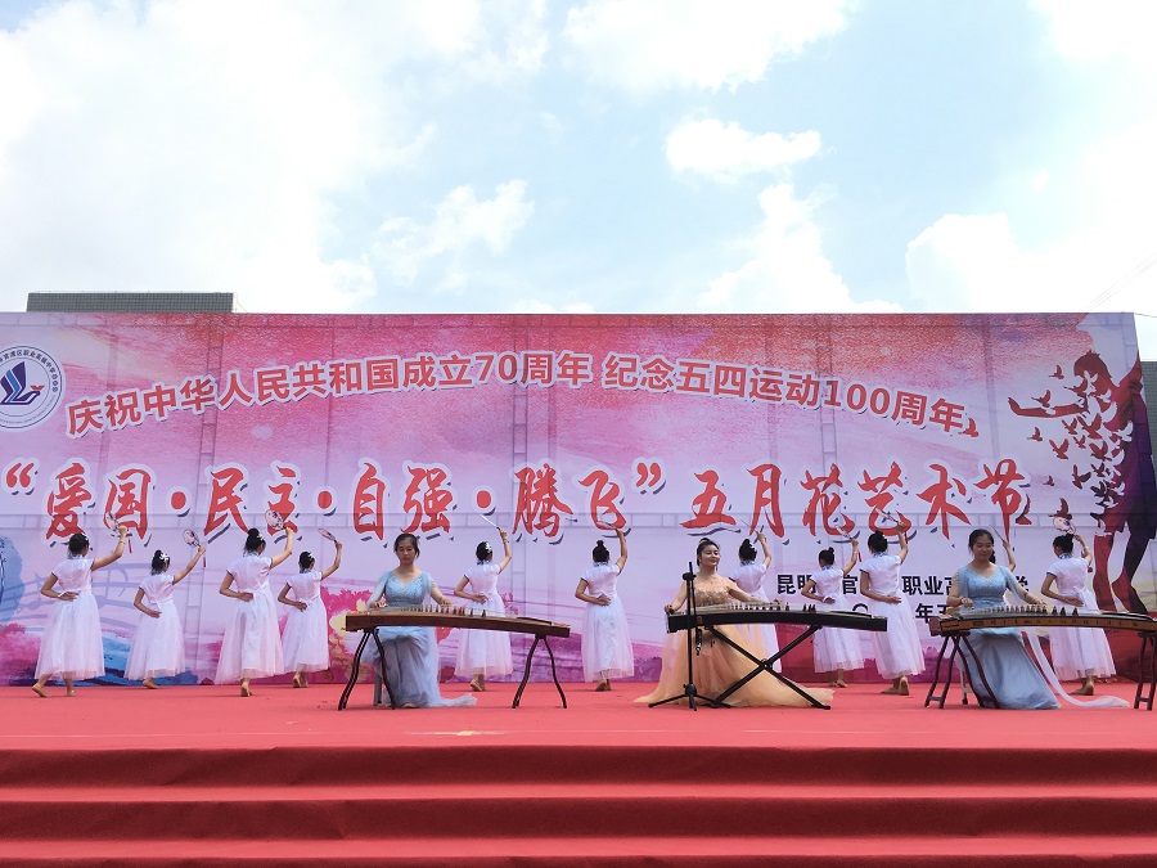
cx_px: 578
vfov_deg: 48.2
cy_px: 434
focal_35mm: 29
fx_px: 969
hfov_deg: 61.7
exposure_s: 1/1040
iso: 25
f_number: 2.2
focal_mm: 4.15
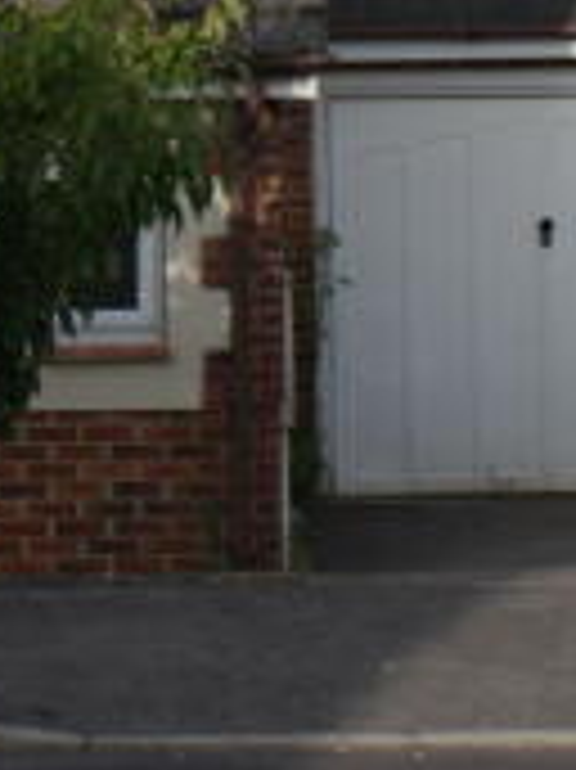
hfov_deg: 7.7
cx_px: 34
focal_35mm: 193
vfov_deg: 10.1
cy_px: -137
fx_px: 4284
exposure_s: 1/80
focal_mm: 35
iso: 100
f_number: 13
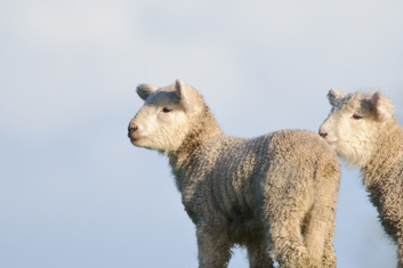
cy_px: 177
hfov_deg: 1.7
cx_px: 220
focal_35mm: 1214
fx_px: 13583
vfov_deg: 1.1
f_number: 5.6
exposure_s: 1/1500
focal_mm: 420
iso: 400
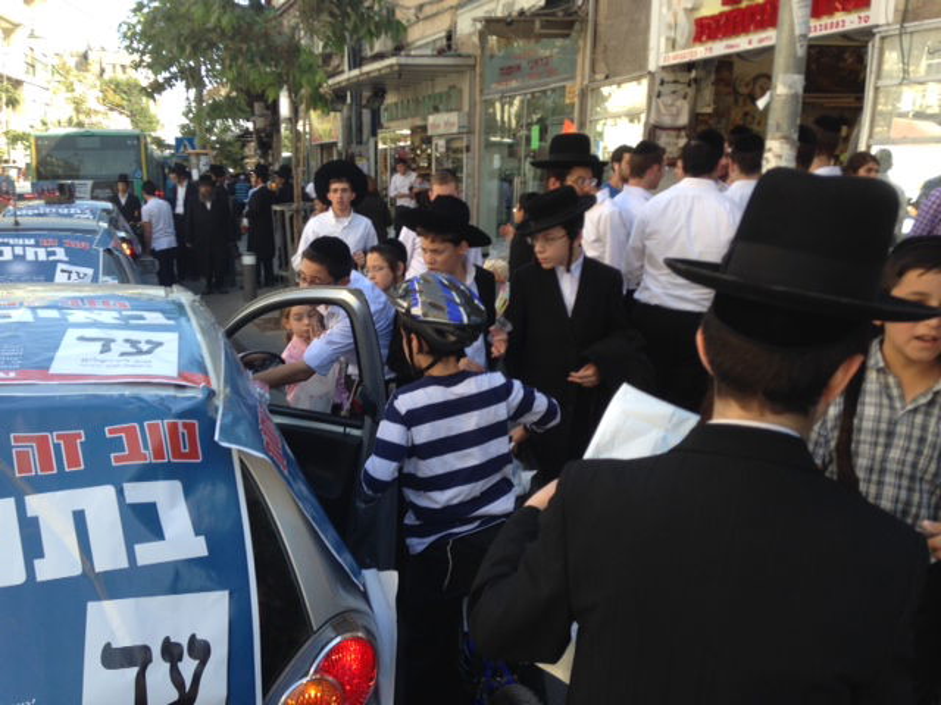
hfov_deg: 55.4
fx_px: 897
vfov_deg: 42.9
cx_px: 470
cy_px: 352
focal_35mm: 33
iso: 50
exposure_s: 1/298
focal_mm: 4.12
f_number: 2.4
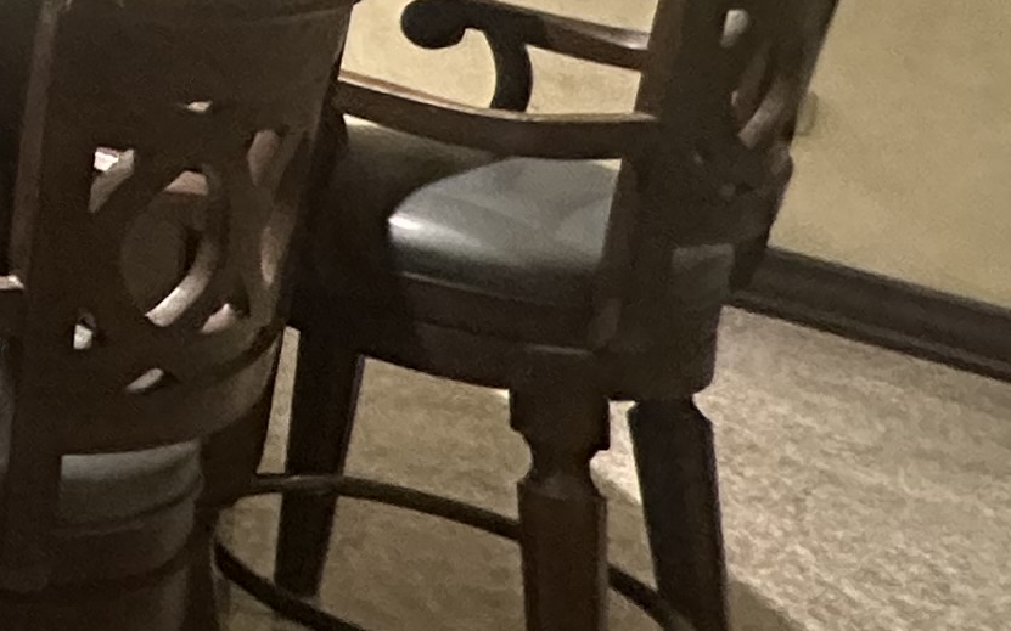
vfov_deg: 16.1
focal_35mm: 72
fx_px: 1983
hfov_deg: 17.2
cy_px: -402
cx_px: -1169
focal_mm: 2.22
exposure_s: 1/60
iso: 800
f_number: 2.2
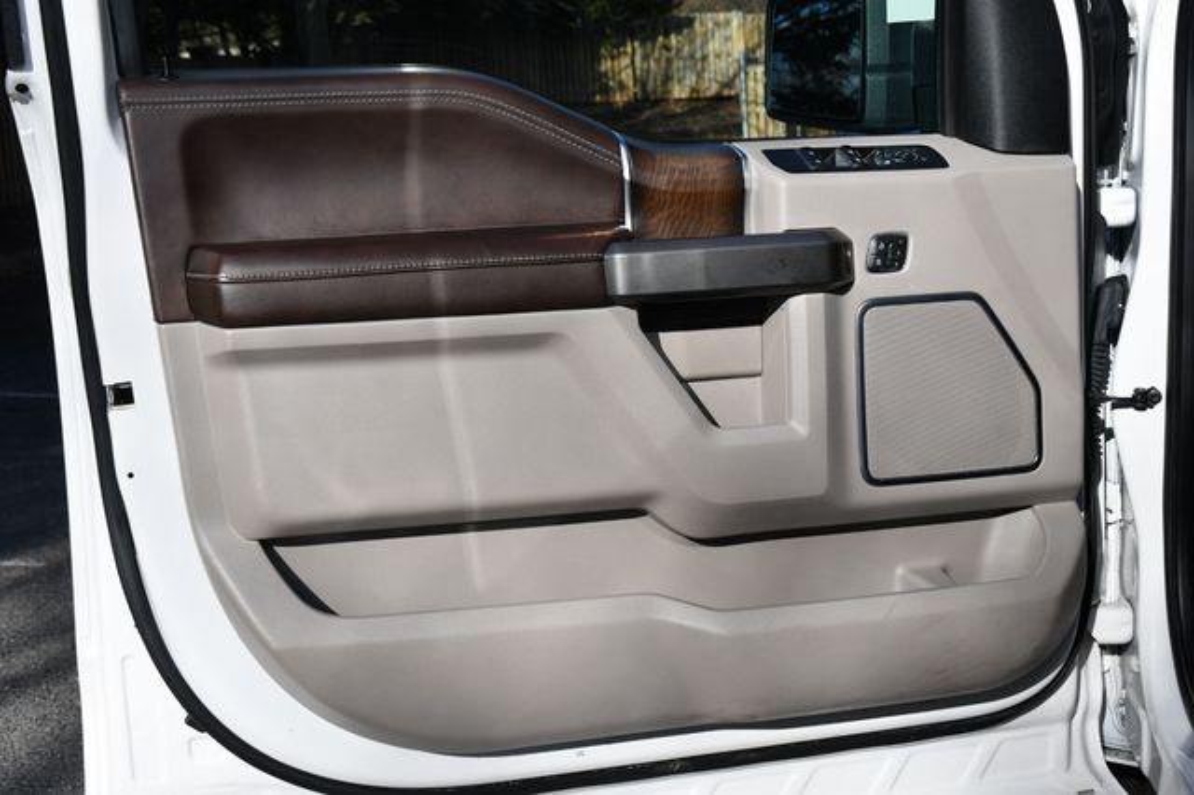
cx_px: 597
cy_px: 398
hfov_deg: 43.6
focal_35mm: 45
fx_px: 1492
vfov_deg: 29.8
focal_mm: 30
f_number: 9
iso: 100
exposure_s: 1/320
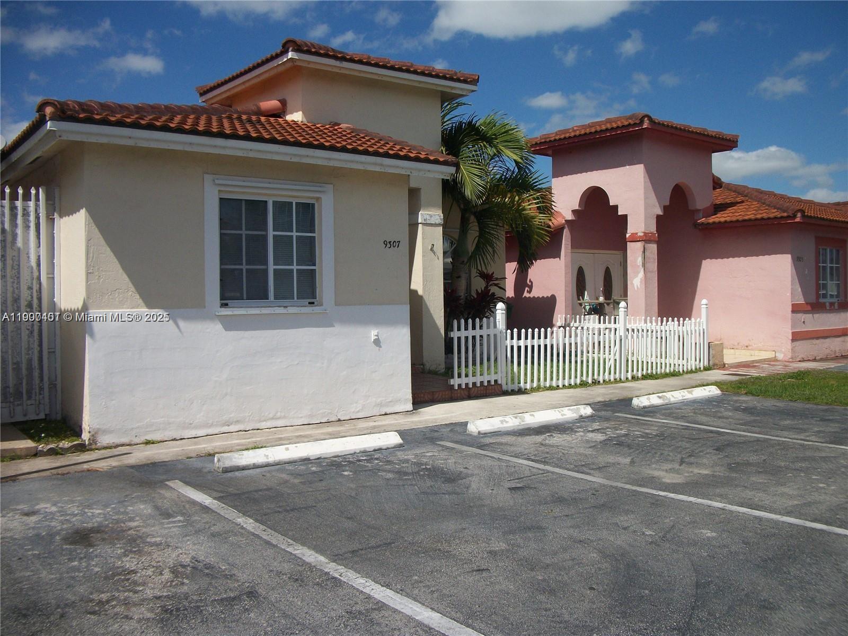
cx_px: 424
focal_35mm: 32
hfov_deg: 56.8
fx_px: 784
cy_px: 318
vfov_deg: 44.2
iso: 80
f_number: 8.8
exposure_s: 1/400
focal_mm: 5.7
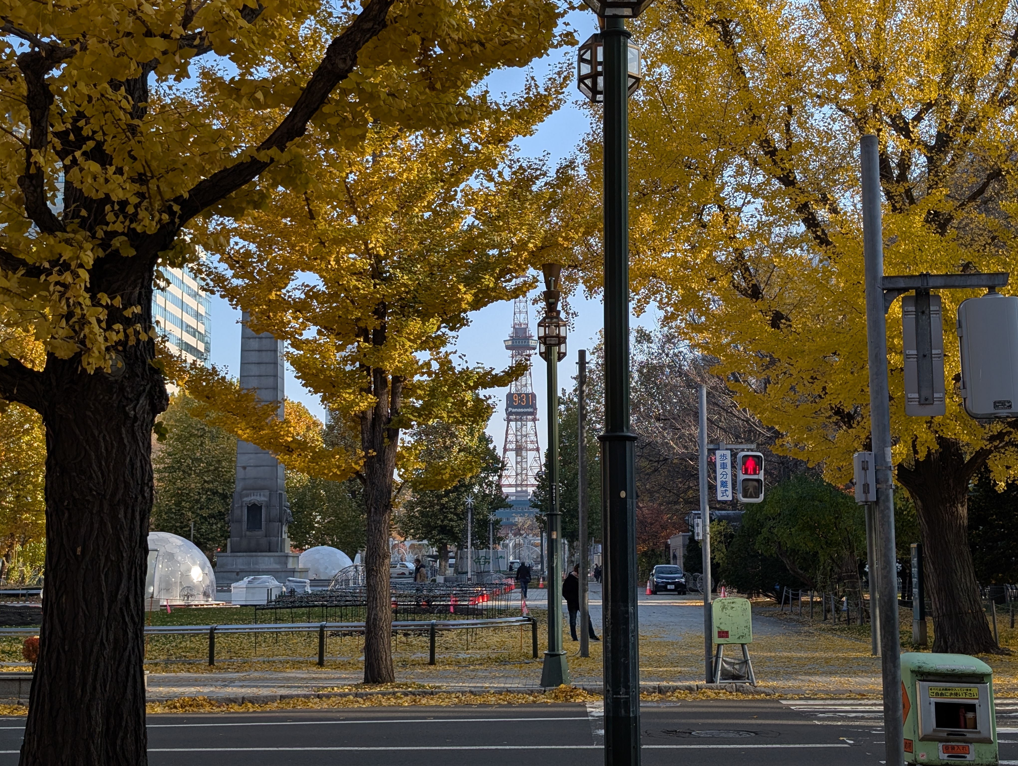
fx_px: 1443
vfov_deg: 29.7
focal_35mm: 49
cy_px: 383
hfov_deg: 38.9
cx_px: 509
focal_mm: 6.9
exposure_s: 1/719
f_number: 1.68
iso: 18
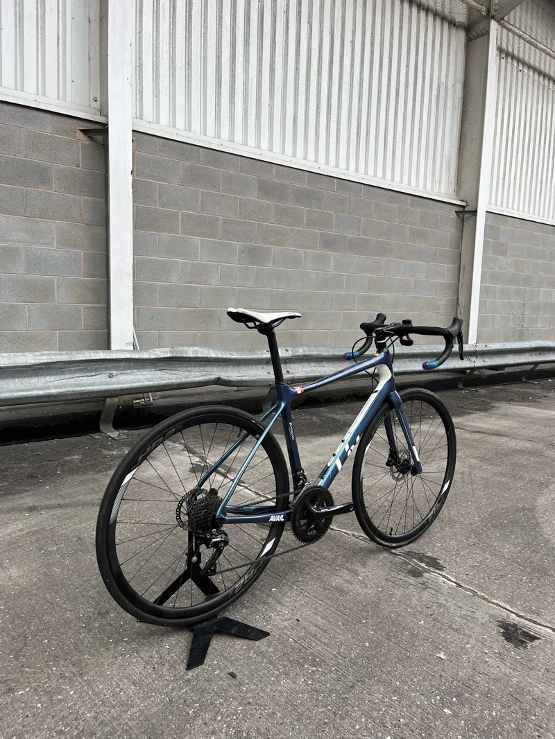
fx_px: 556
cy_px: 370
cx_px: 278
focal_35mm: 26
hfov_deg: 53.1
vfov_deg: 67.3
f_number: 1.6
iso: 50
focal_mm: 5.1
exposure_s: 1/473
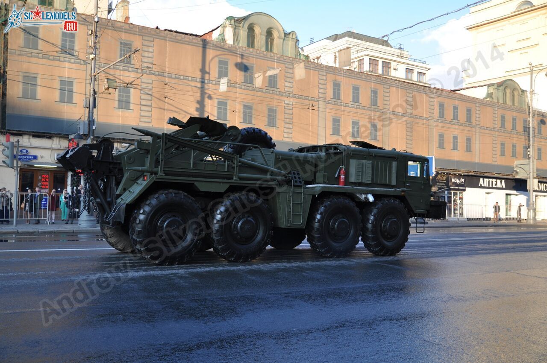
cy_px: 182
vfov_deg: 36.8
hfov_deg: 53.2
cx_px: 274
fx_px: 546
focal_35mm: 36
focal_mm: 24
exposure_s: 1/400
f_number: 2.8
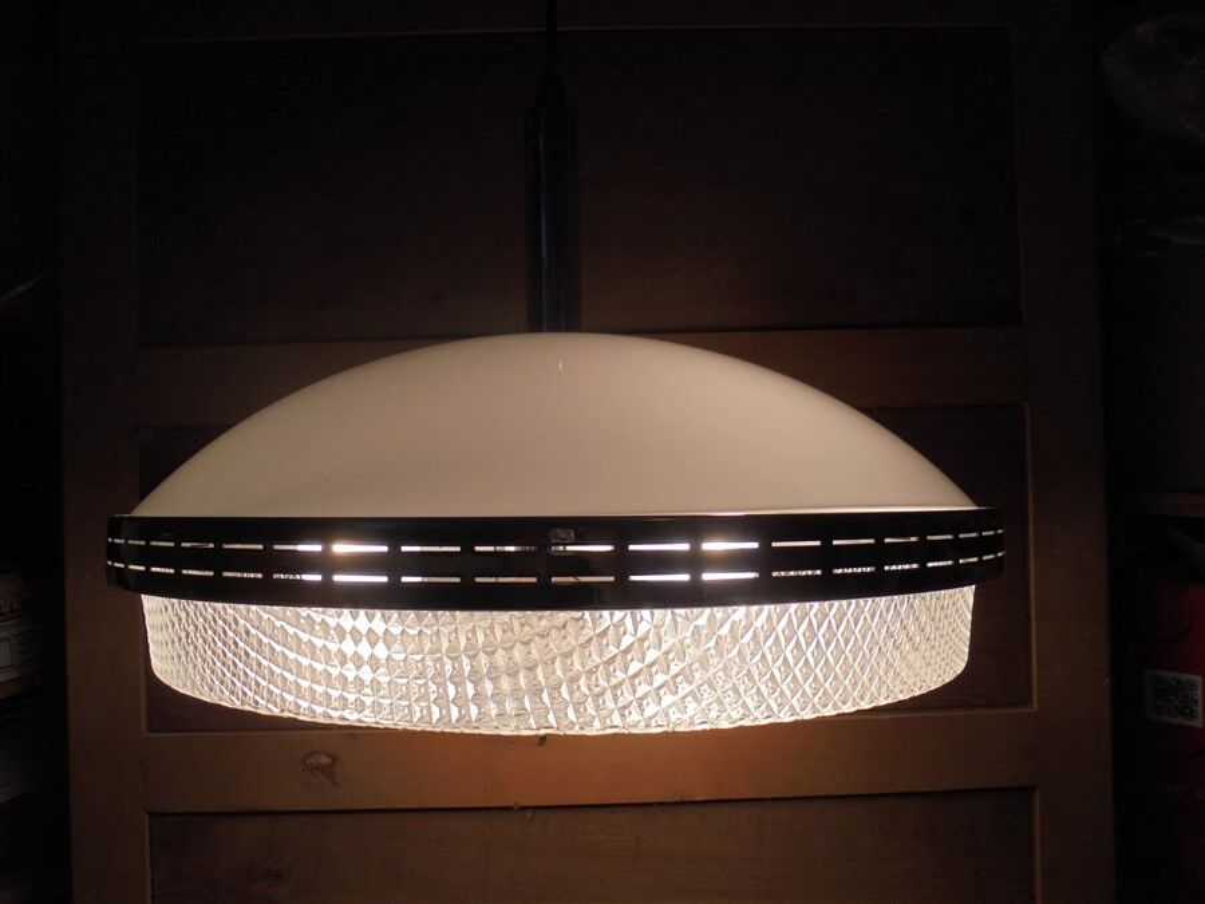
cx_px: 602
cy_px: 452
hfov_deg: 61.7
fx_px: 1010
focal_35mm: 29
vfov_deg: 48.2
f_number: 3.7
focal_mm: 5.3
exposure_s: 1/80
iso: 100
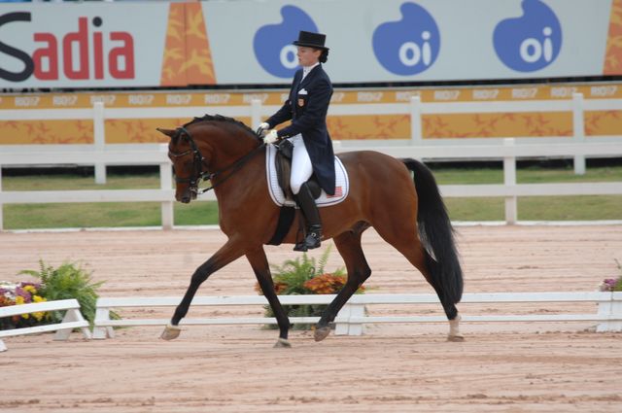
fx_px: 8800
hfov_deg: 4.0
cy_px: 206
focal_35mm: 510
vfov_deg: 2.7
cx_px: 311
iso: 400
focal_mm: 340
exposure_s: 1/500
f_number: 5.6
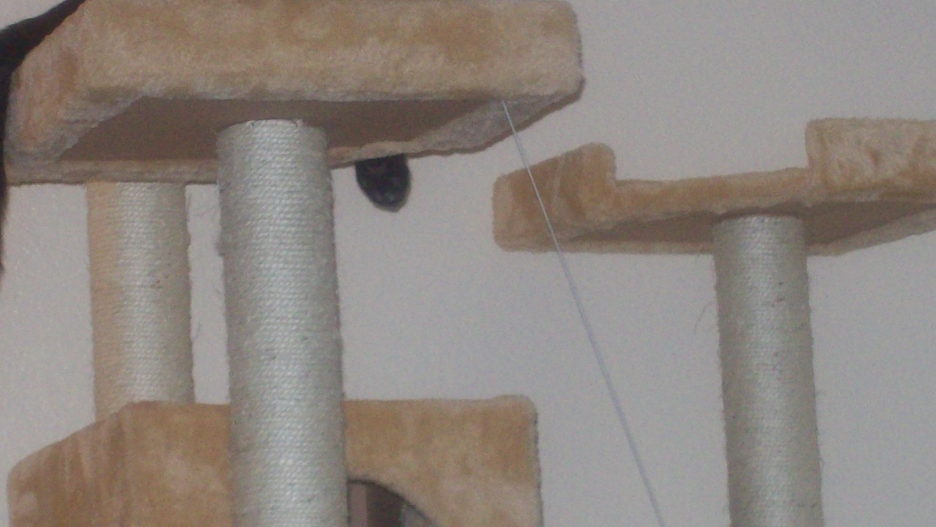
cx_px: 525
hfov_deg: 13.8
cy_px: 260
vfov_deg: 7.8
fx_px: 3872
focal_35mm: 156
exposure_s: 1/112
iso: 200
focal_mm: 14.3
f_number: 4.3
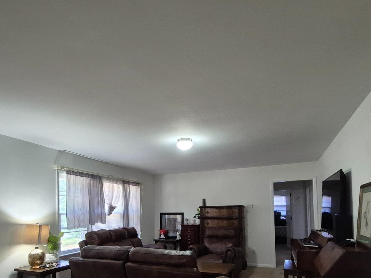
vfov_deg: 58.4
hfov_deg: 76.1
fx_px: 236
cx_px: 164
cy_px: 203
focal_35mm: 22
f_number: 2.2
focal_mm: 1.74
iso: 800
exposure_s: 1/60
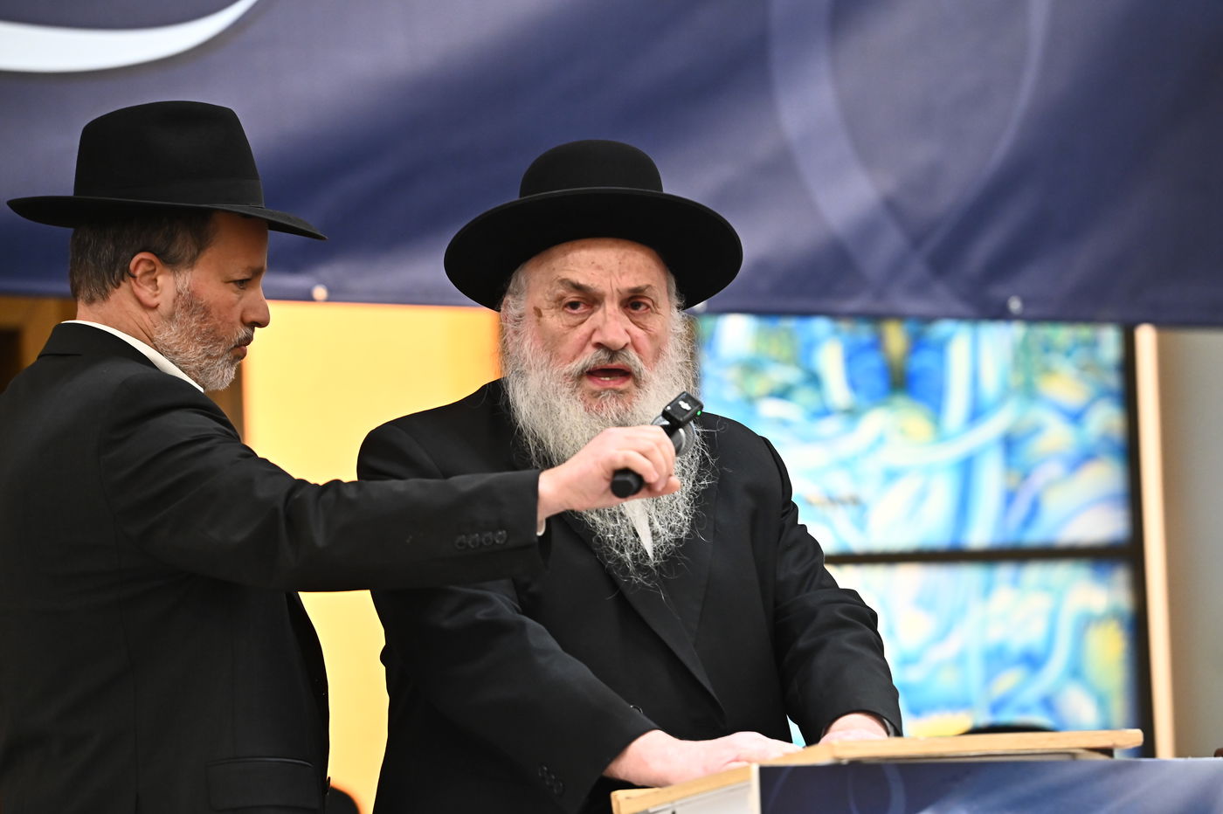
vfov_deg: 8.3
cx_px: 612
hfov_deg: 12.5
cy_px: 407
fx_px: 5603
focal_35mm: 165
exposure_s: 1/160
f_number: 4.5
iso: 3200
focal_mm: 165
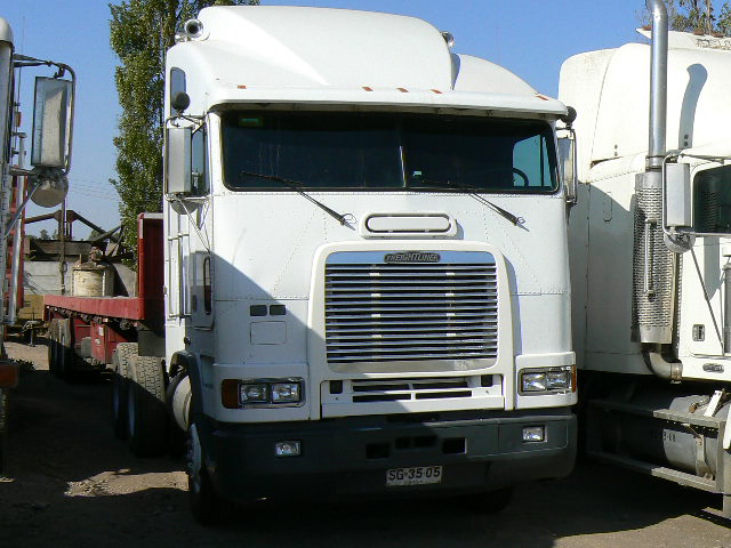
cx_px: 366
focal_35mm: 56
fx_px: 1183
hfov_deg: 34.3
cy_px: 274
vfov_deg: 26.1
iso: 80
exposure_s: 1/400
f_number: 8
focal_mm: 6.8
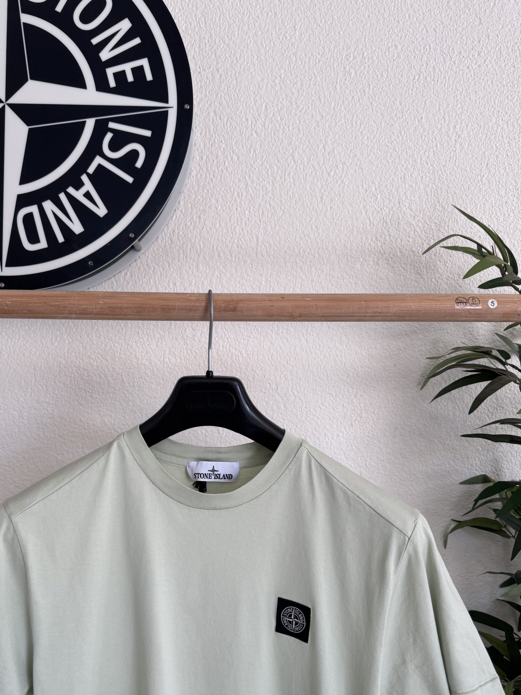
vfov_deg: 63.2
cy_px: 391
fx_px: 562
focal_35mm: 28
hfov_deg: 49.6
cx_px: 219
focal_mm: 6.76
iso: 80
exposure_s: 1/121
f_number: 1.78
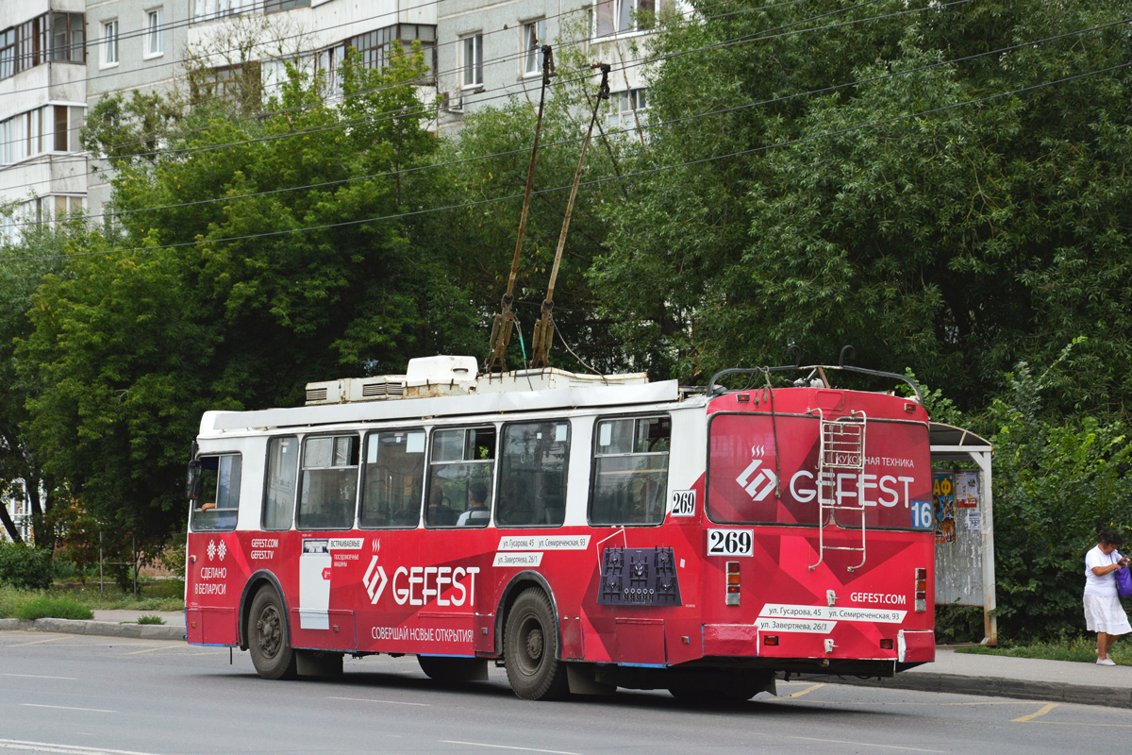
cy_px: 378
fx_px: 3537
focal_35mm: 112
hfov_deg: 18.2
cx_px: 566
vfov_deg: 12.2
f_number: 8
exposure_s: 1/400
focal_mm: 75
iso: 200
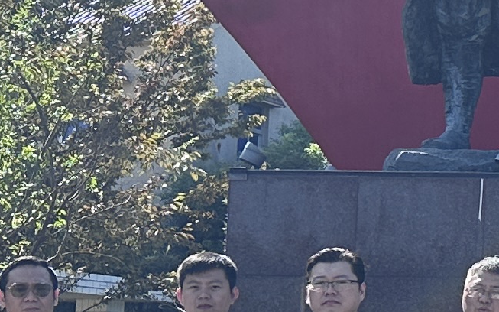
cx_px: 1054
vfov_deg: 8.4
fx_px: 2135
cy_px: 188
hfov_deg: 11.7
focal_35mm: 157
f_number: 1.78
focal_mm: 6.86
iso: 80
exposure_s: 1/1916
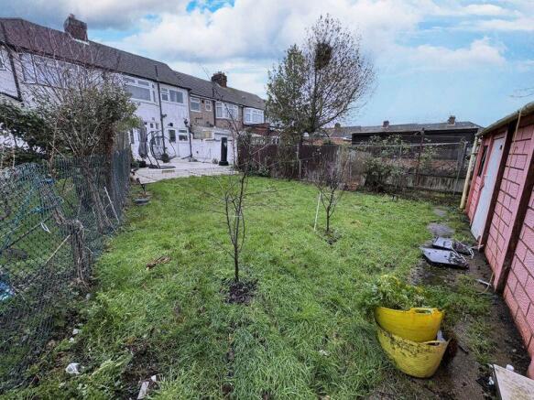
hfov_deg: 102.1
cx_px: 267
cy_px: 200
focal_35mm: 14
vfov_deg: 85.7
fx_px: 216
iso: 64
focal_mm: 2.22
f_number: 2.2
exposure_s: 1/99
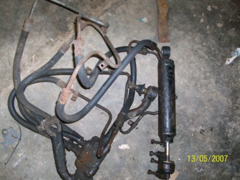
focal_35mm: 34
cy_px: 90
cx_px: 120
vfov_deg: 41.8
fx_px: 236
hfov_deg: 54.0
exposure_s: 1/60
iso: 160
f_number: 2.8
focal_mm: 5.7
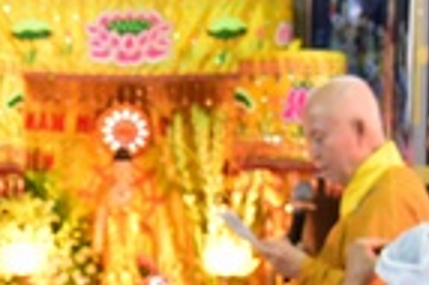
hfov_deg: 14.1
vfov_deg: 9.6
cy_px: 312
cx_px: -93
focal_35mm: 141
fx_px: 1678
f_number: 4.5
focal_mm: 31
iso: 5000
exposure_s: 1/60
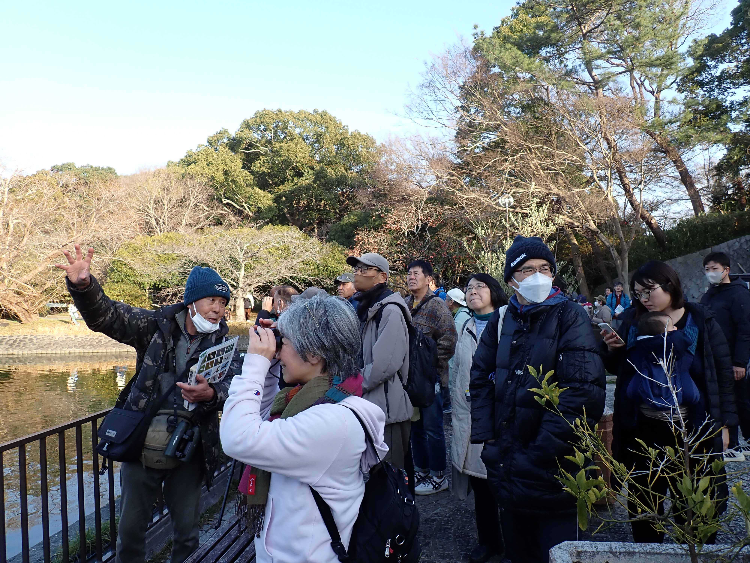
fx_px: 542
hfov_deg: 69.4
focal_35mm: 25
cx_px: 375
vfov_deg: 54.9
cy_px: 282
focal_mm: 4.5
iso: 100
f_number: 2.8
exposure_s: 1/320
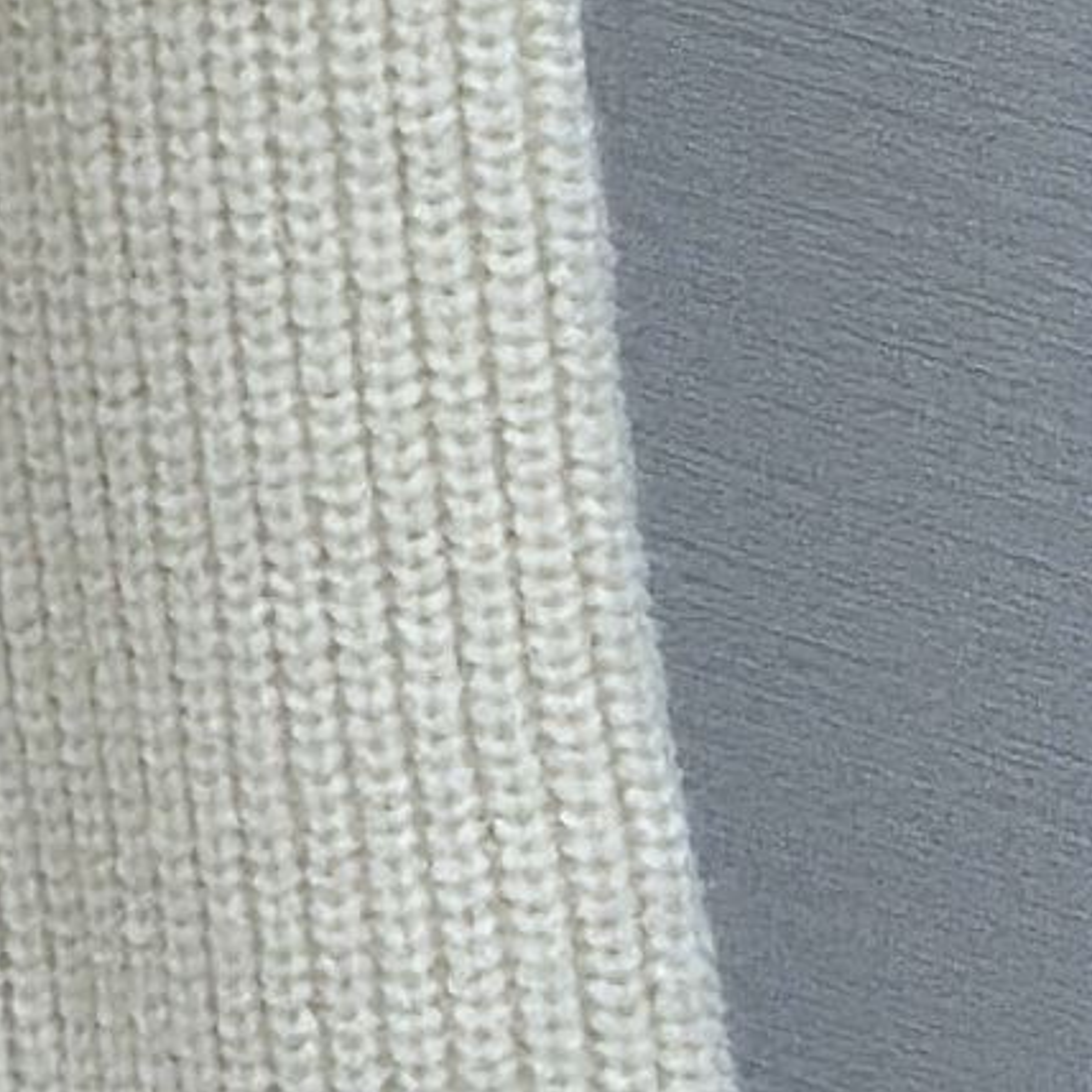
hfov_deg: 4.4
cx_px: -212
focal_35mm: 400
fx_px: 14276
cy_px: 319
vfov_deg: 4.4
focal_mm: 6.86
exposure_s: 1/489
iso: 80
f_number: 1.78
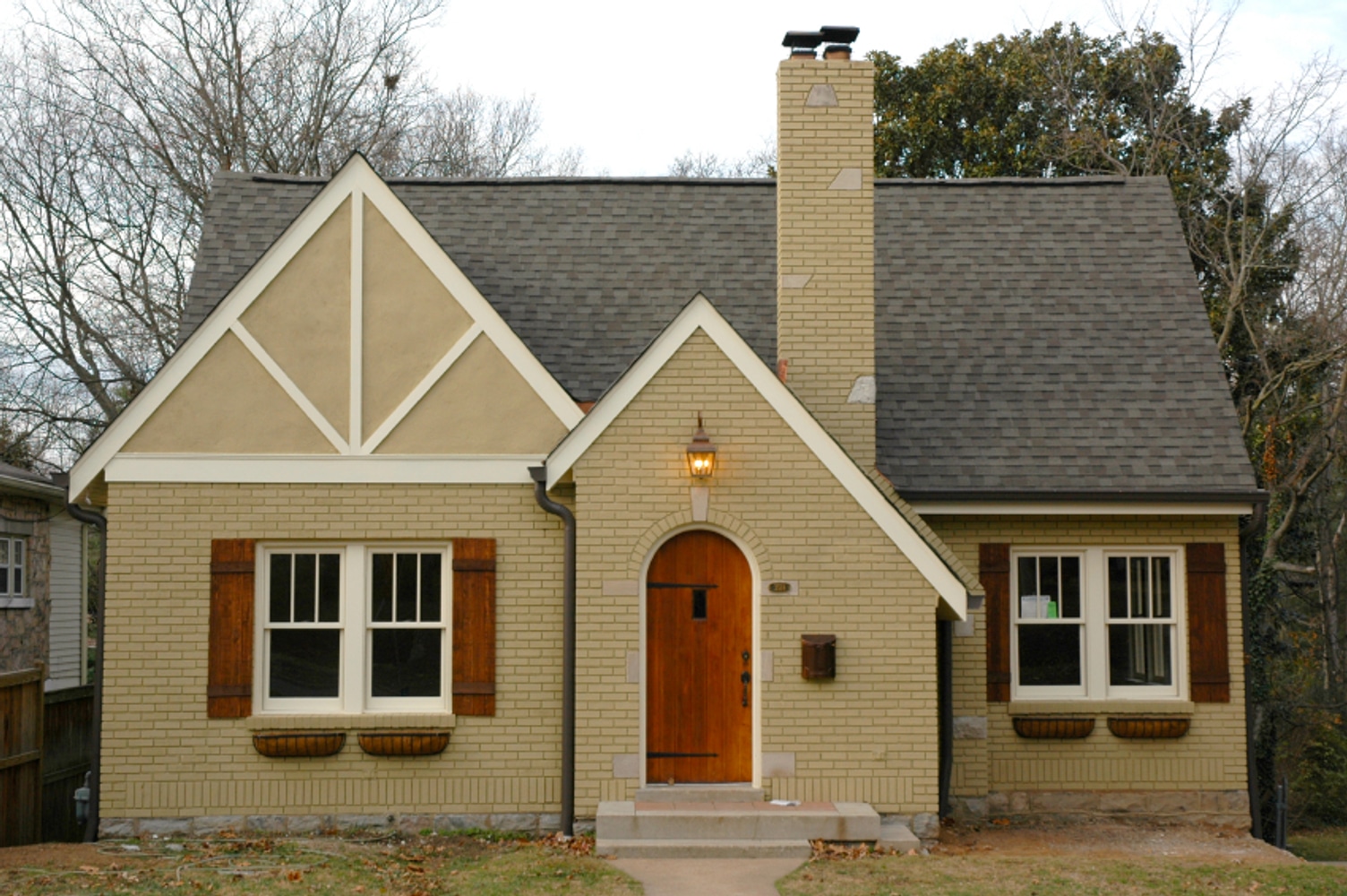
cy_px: 448
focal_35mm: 57
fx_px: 2131
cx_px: 674
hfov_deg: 35.1
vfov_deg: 23.7
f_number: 7.1
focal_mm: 38
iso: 200
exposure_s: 1/200
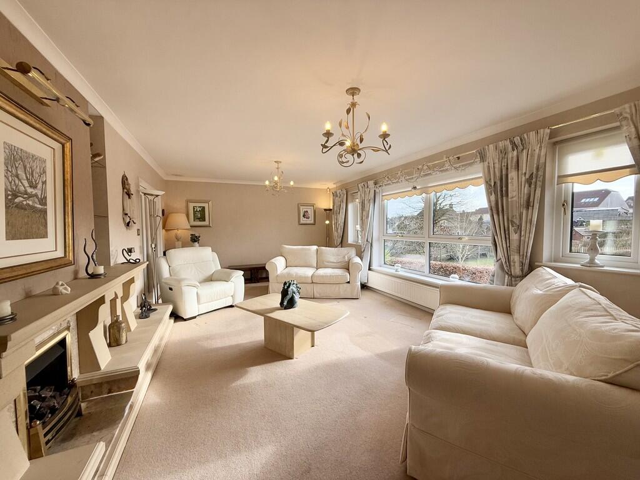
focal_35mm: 14
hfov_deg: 102.1
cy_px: 240
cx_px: 320
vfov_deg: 85.7
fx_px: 259
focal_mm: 2.22
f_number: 2.2
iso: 64
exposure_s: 1/353
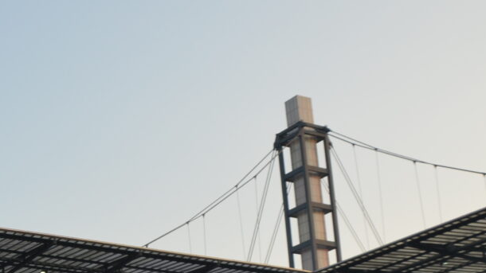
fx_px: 954
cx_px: -90
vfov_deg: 15.7
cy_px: 333
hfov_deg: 25.7
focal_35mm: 74
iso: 200
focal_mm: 18
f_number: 7.1
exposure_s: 1/200
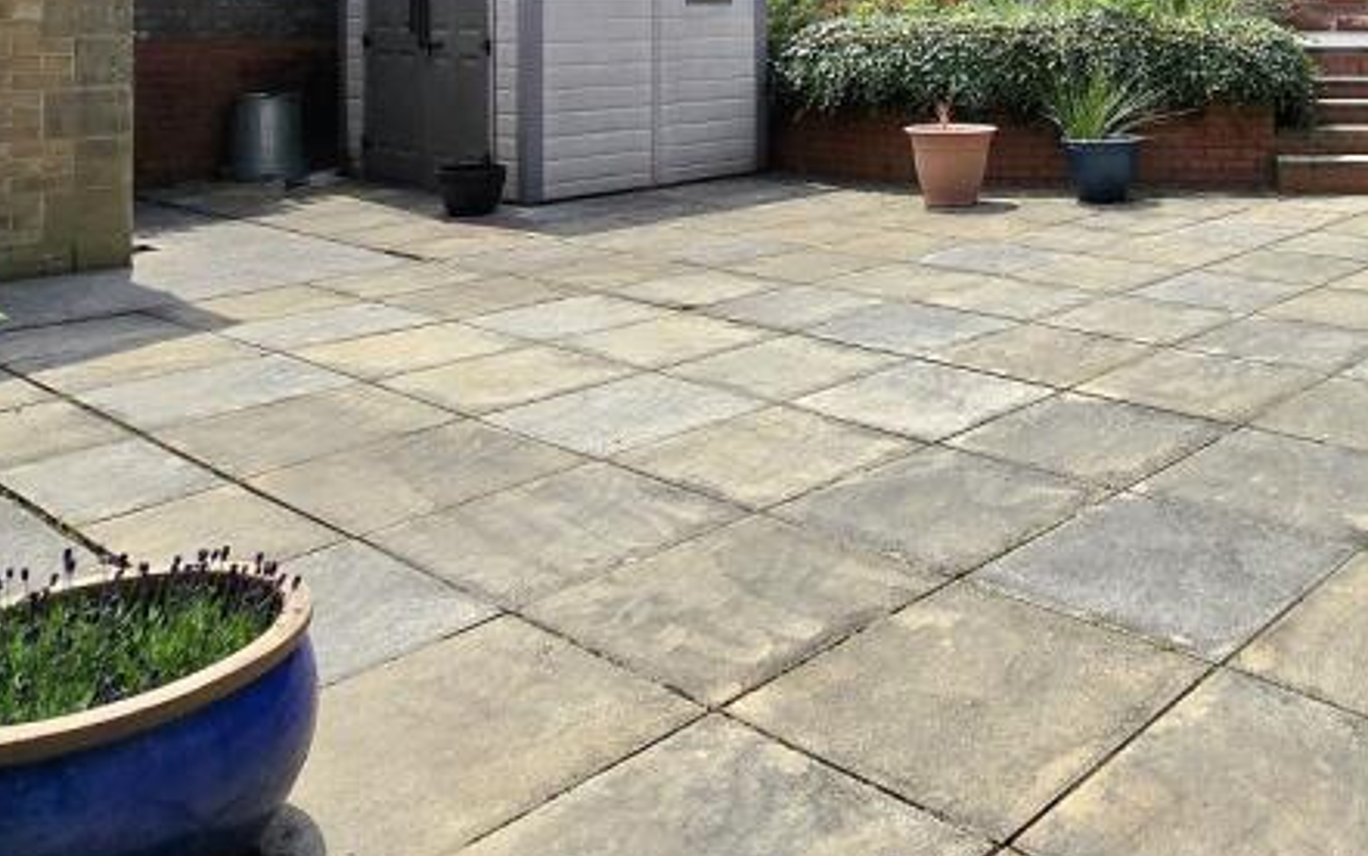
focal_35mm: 32
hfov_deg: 56.2
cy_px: 6
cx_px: 1055
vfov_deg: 35.8
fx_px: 1193
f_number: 2.2
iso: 50
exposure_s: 1/5000
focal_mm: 2.2
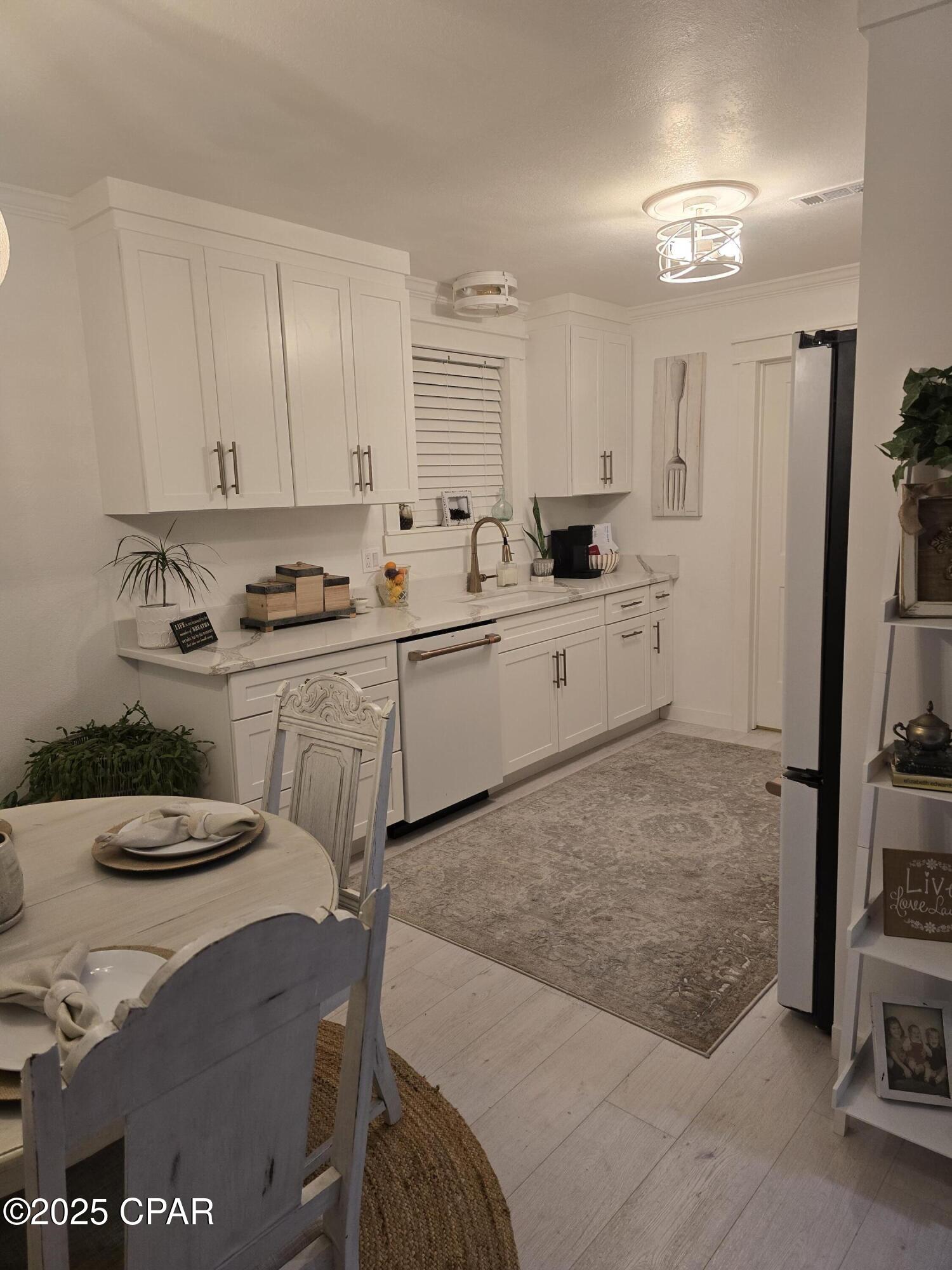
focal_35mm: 23
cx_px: 476
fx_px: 843
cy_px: 635
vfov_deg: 73.9
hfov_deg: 58.9
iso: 320
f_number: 1.7
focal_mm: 6.3
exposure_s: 1/120
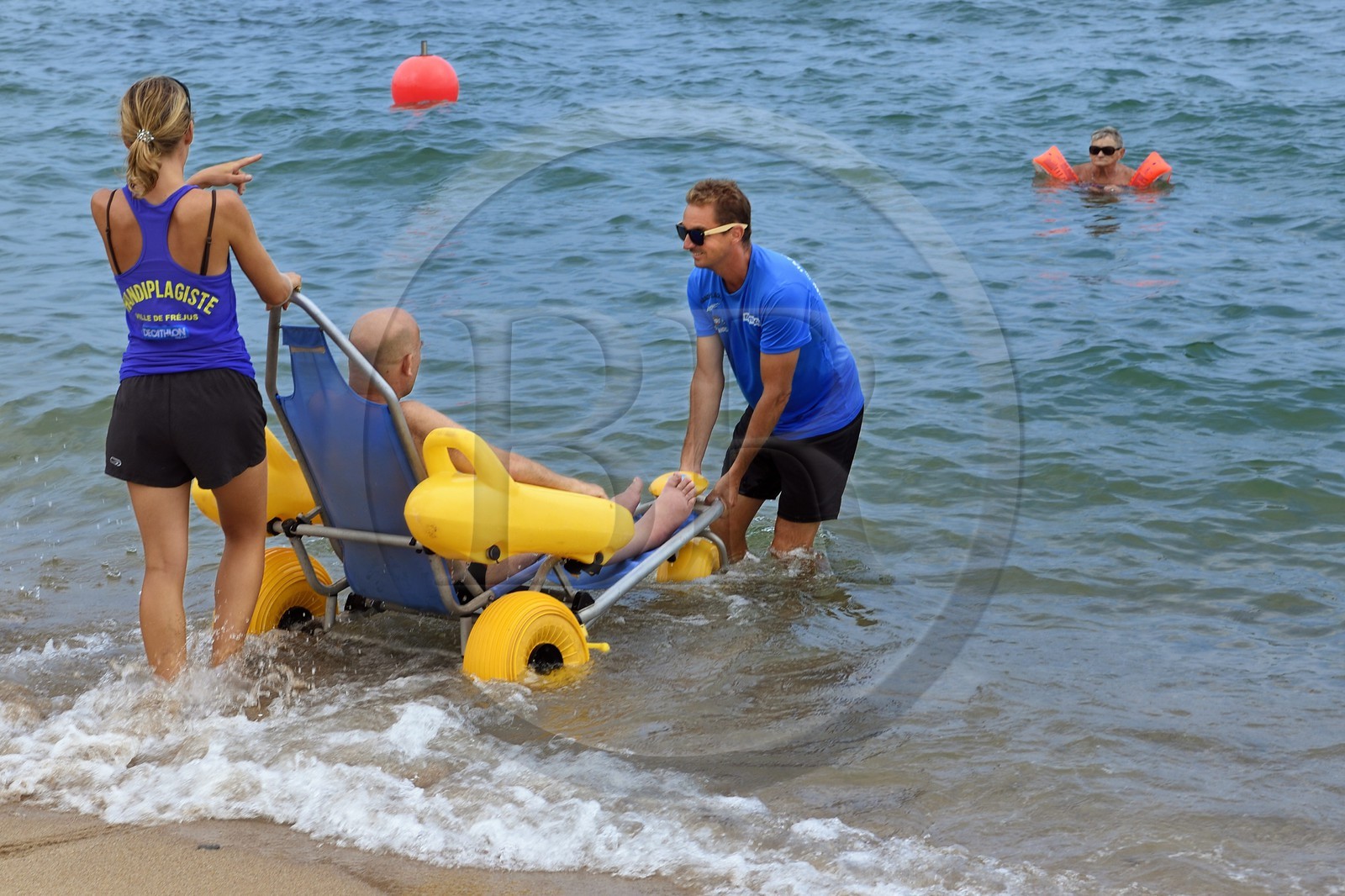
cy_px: 448
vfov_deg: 23.4
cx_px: 672
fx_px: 2166
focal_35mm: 58
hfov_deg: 34.5
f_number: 7.1
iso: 200
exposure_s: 1/250
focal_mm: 58
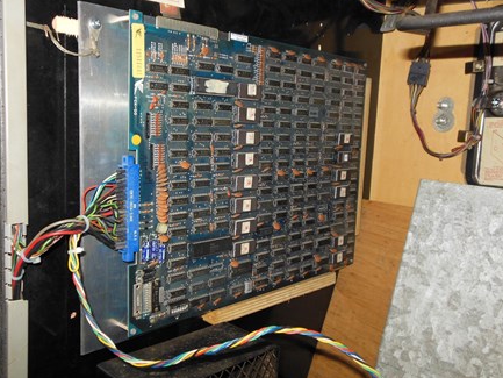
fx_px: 436
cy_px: 187
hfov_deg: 59.9
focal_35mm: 30
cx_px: 253
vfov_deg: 46.8
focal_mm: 5.2
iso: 200
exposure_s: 1/25
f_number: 3.3
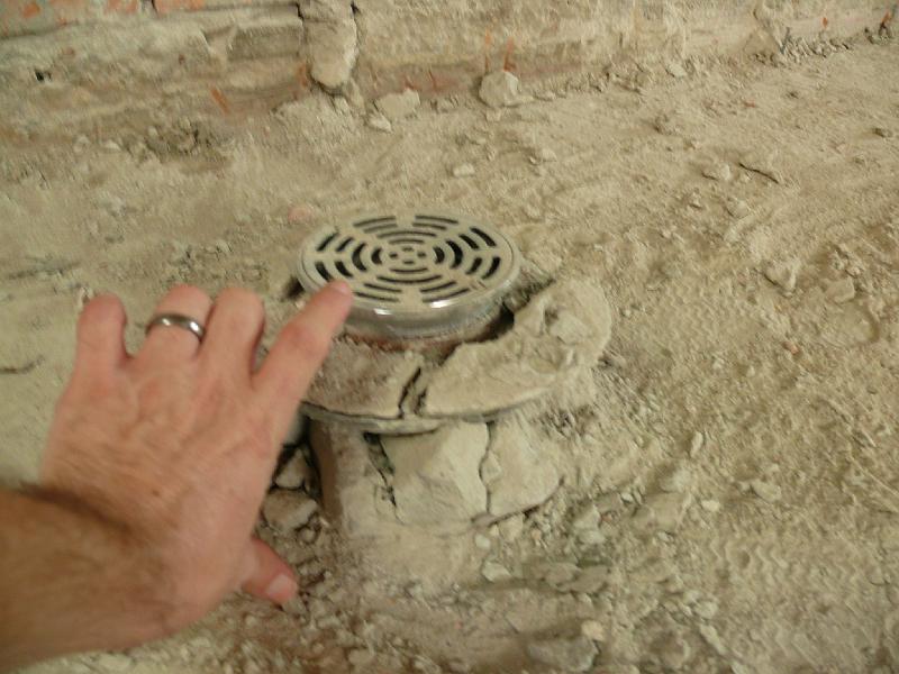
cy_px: 337
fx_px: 909
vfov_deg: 40.7
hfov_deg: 52.6
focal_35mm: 35
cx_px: 450
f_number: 2.8
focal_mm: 7.4
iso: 200
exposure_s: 1/20
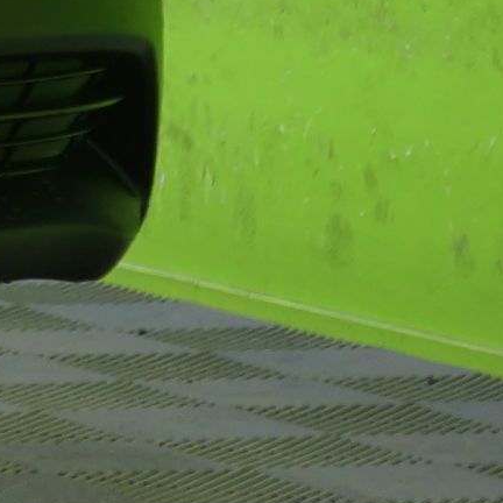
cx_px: -1784
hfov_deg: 3.6
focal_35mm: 449
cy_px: -583
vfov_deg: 3.9
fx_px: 7381
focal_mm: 58
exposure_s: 1/5
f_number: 5
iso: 400
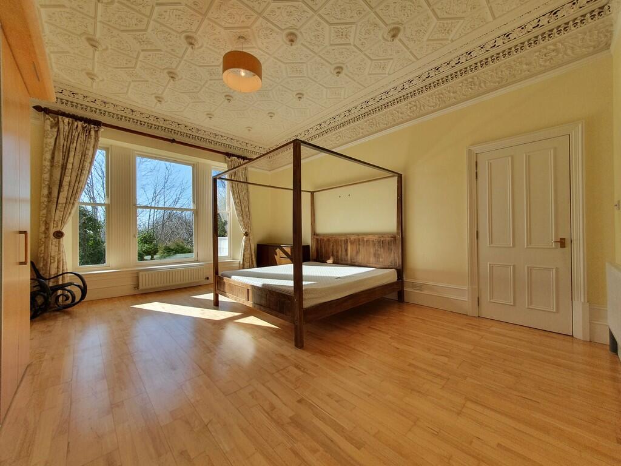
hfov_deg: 106.2
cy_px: 233
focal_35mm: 13
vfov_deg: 89.9
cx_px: 310
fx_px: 233
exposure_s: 1/360
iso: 50
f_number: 2.2
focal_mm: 1.8
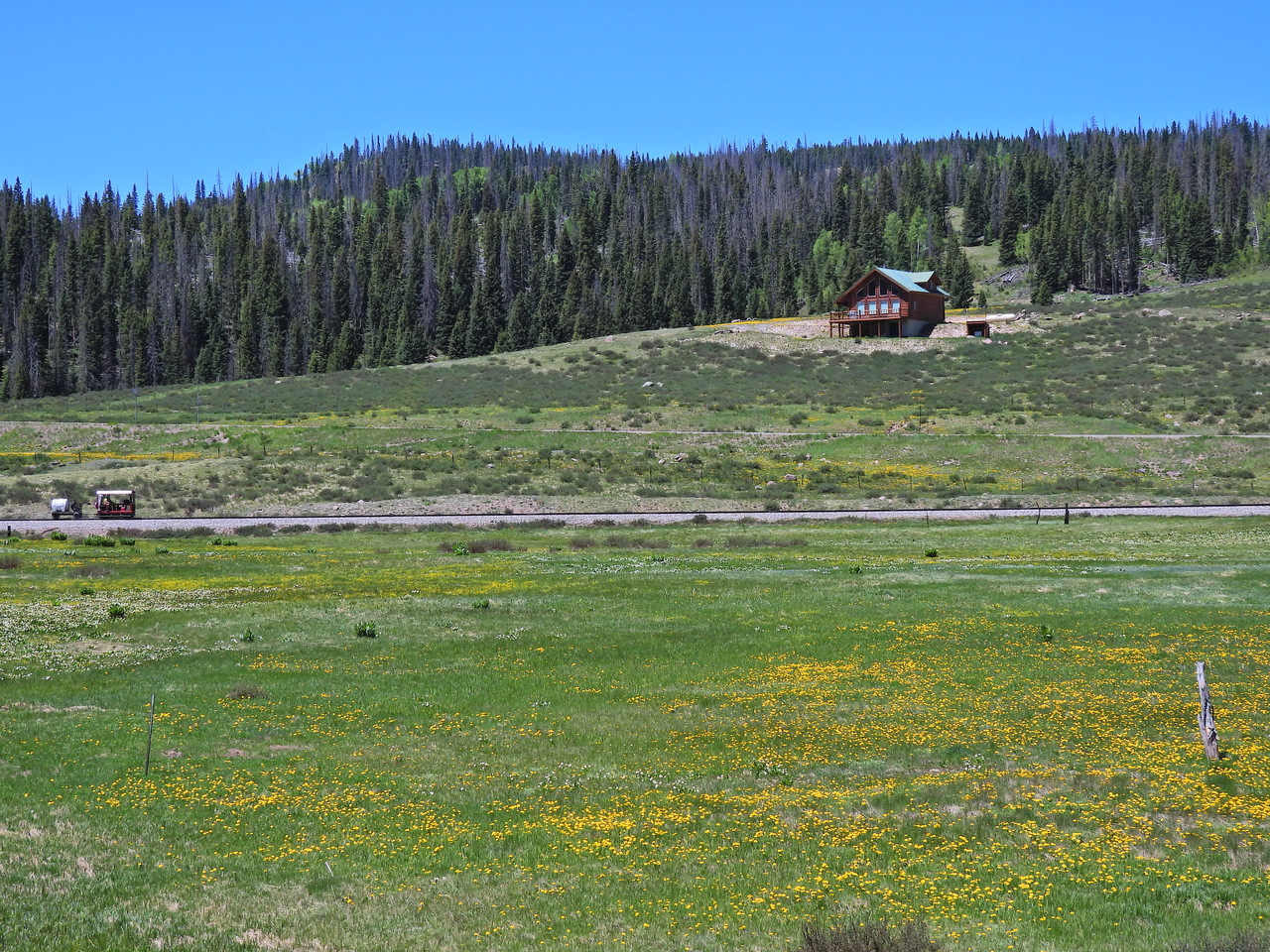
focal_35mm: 70
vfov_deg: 21.0
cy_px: 476
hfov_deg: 27.8
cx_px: 635
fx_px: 2568
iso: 100
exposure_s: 1/1250
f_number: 3.5
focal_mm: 12.5
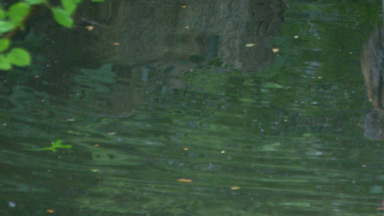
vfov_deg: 2.7
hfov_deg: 4.7
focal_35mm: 456
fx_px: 4641
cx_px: 449
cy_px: -82
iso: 800
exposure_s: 1/100
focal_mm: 116
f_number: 6
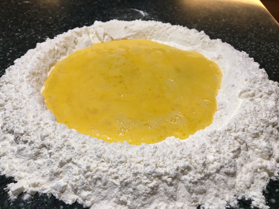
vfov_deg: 48.2
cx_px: 140
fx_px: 234
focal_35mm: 29
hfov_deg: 61.7
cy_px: 104
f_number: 2.2
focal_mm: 4.15
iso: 40
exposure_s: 1/30
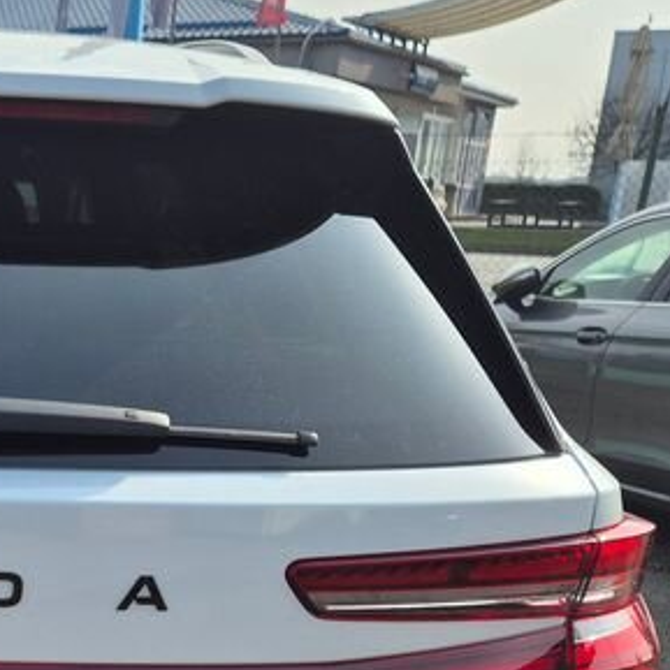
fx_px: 1577
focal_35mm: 72
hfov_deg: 21.5
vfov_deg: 23.3
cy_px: 621
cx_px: -220
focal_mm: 5.4
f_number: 1.8
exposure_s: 1/1768
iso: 25
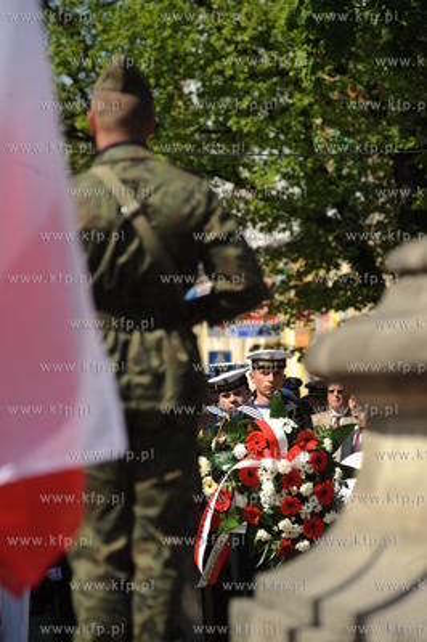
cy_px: 321
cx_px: 214
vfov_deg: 10.3
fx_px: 3564
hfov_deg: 6.9
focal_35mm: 200
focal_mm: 200
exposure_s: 1/500
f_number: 5.6
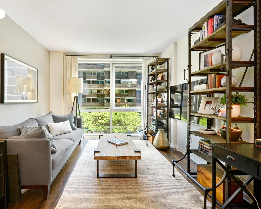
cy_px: 104
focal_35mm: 17
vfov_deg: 77.0
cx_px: 109
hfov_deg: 88.9
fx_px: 131
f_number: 10
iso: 200
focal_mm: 10
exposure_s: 1/2.5
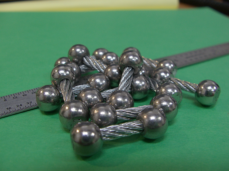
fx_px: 245
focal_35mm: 37
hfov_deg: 50.1
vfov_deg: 38.7
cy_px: 86
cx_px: 114
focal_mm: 5.8
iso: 100
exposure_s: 1/50
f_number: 3.4
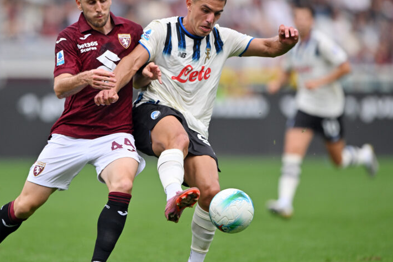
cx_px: 138
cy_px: 133
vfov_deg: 2.4
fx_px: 6288
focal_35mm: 576
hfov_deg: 3.6
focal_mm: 400
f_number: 3.2
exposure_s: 1/2000
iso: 500
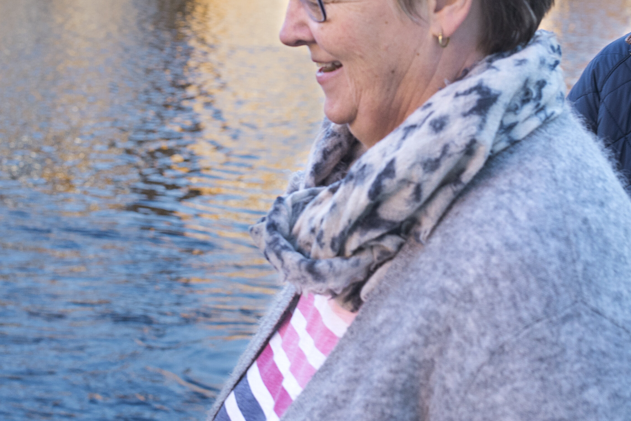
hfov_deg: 21.9
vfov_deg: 14.7
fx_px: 1631
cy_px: 102
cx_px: 324
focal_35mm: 93
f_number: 4.5
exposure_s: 1/250
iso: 400
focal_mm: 35
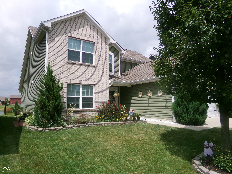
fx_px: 161
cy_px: 87
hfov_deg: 71.6
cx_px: 116
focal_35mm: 24
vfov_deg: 56.8
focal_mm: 4.3
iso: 100
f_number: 3.7
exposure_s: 1/900
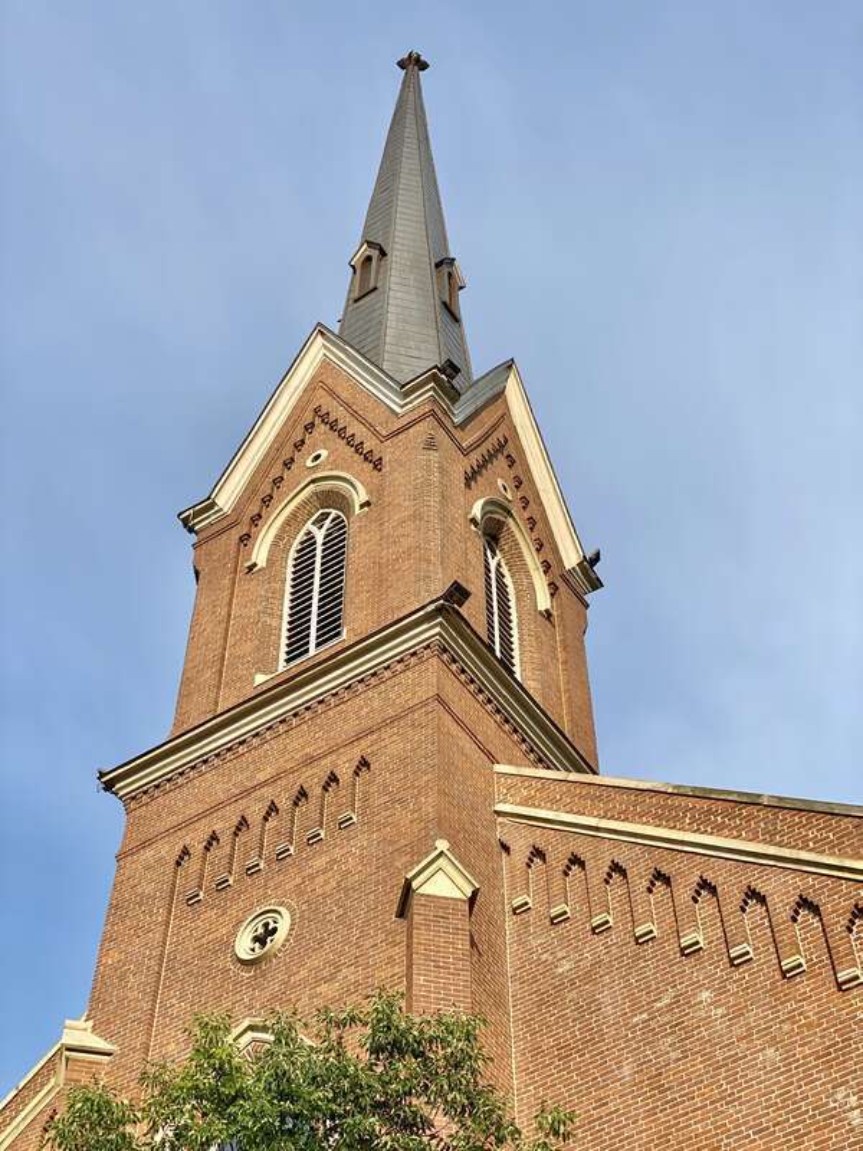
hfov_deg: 28.0
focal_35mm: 52
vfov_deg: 36.8
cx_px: 432
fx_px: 1729
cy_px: 576
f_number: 2
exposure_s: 1/1170
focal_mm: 6
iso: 20
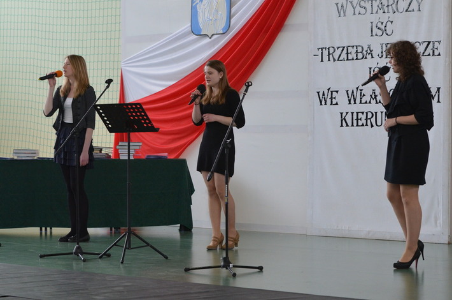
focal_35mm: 129
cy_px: 150
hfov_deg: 15.9
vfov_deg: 10.6
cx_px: 226
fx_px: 1616
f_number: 4.5
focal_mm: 86
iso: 1600
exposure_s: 1/320
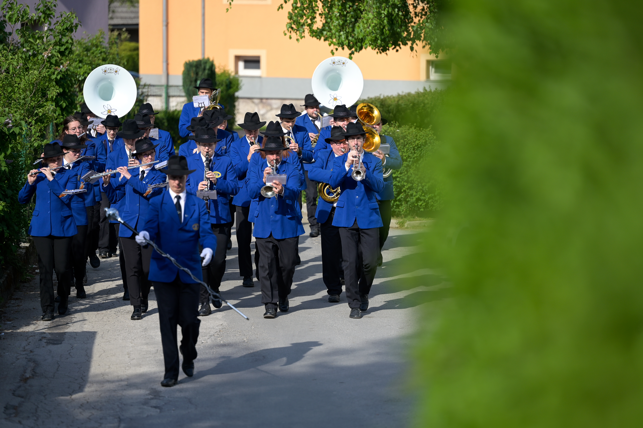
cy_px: 214
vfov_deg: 8.3
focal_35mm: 165
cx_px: 322
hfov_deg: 12.5
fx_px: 2945
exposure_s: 1/2500
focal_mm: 165
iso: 160
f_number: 2.8
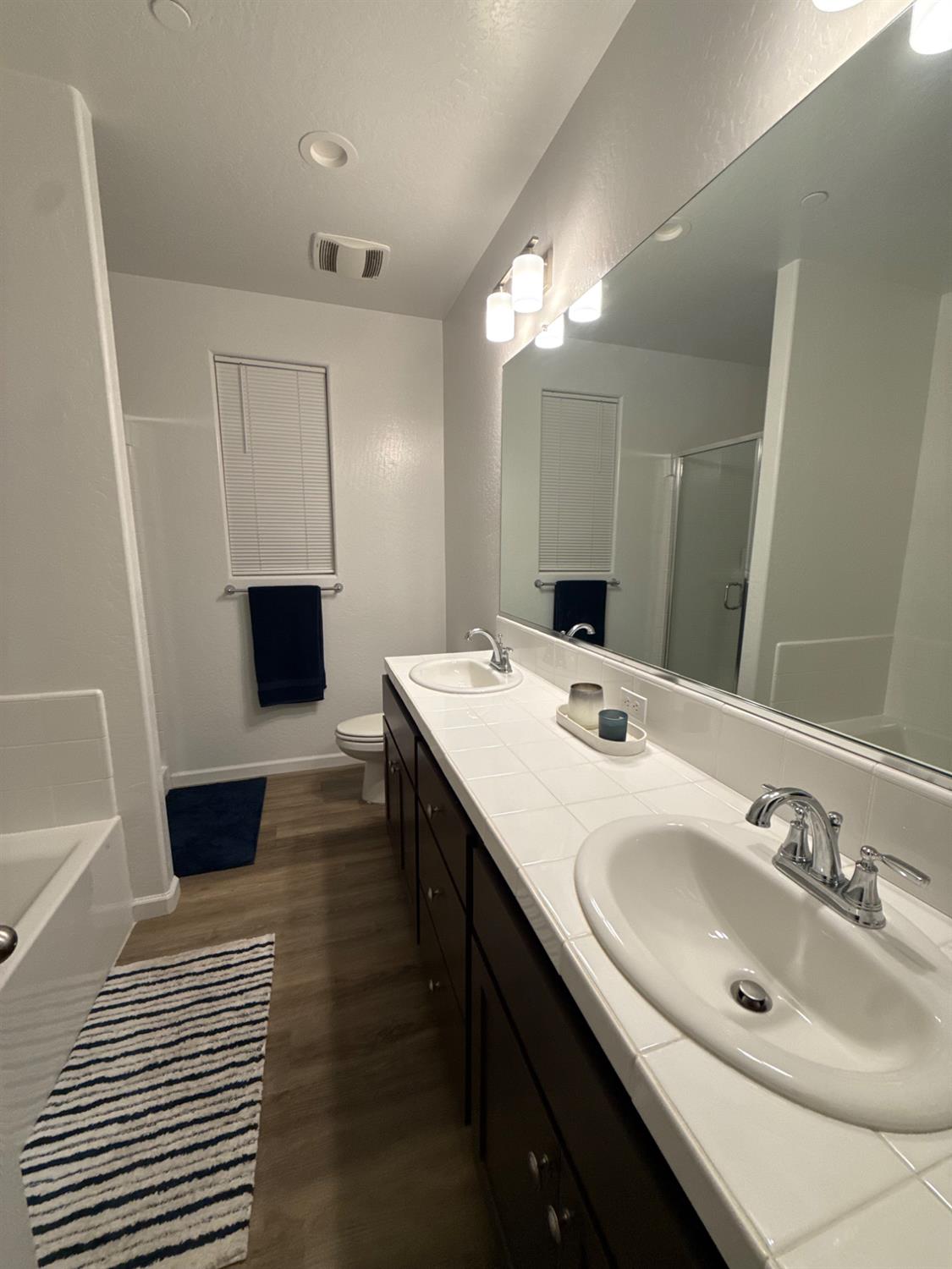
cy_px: 634
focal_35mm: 14
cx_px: 476
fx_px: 513
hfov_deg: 85.7
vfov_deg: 102.1
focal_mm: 2.22
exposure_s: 1/120
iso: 160
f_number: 2.2
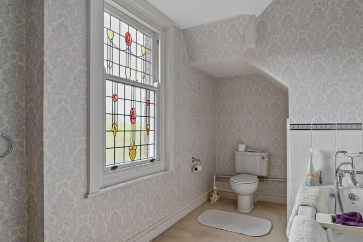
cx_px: 200
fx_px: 212
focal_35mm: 21
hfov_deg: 81.0
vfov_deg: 59.2
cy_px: 135
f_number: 8
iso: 400
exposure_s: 1/8
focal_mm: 14
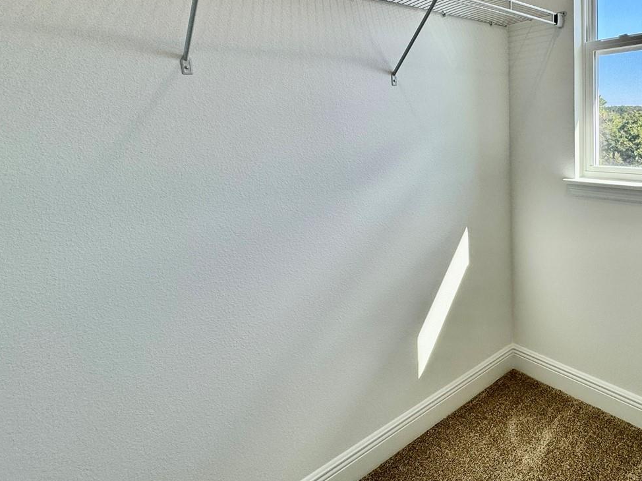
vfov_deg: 57.5
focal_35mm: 23
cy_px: 158
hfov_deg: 70.2
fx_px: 426
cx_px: 462
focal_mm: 2.22
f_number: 2.2
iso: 40
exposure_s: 1/214
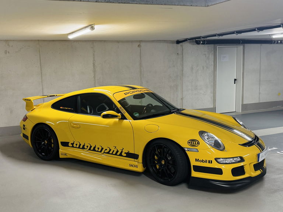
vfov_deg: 56.8
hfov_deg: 71.6
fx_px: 196
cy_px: 106
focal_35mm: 24
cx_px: 142
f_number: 1.78
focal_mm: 6.76
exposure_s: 1/100
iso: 200
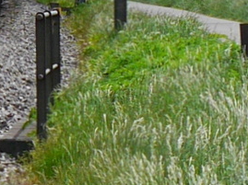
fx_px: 1288
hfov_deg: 10.4
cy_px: -146
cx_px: -197
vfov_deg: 8.0
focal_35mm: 180
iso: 160
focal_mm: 22
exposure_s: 1/400
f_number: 8
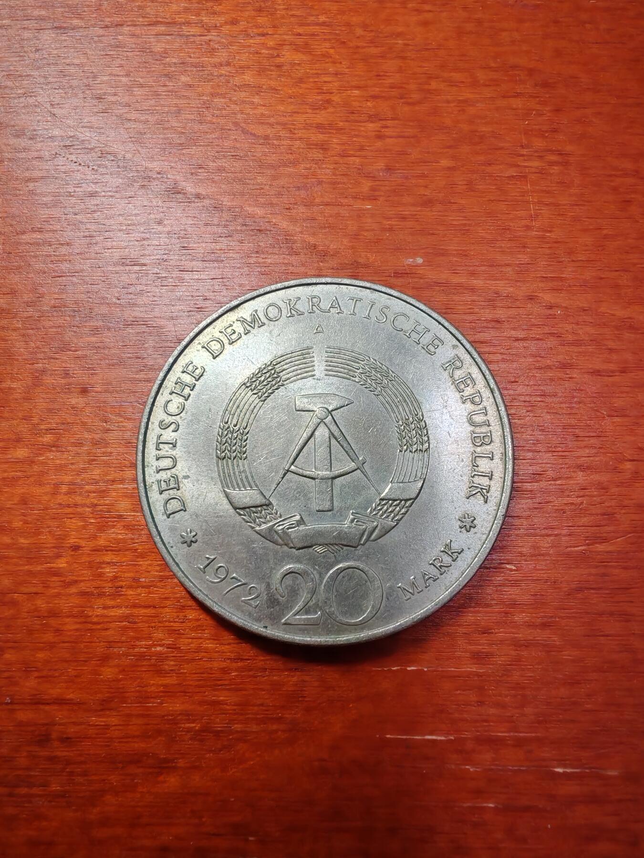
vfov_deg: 67.3
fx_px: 645
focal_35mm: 26
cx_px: 322
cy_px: 429
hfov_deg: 53.1
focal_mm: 1.96
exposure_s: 1/50
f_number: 2.2
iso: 100
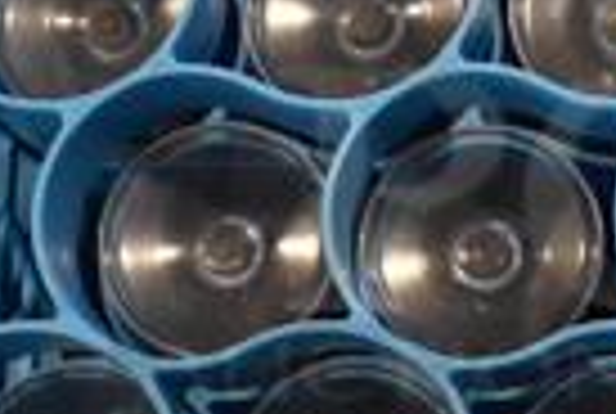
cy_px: 180
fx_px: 2058
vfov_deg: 11.5
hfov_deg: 16.7
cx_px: 612
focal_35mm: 120
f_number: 3.5
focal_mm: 18
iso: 1100
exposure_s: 1/125
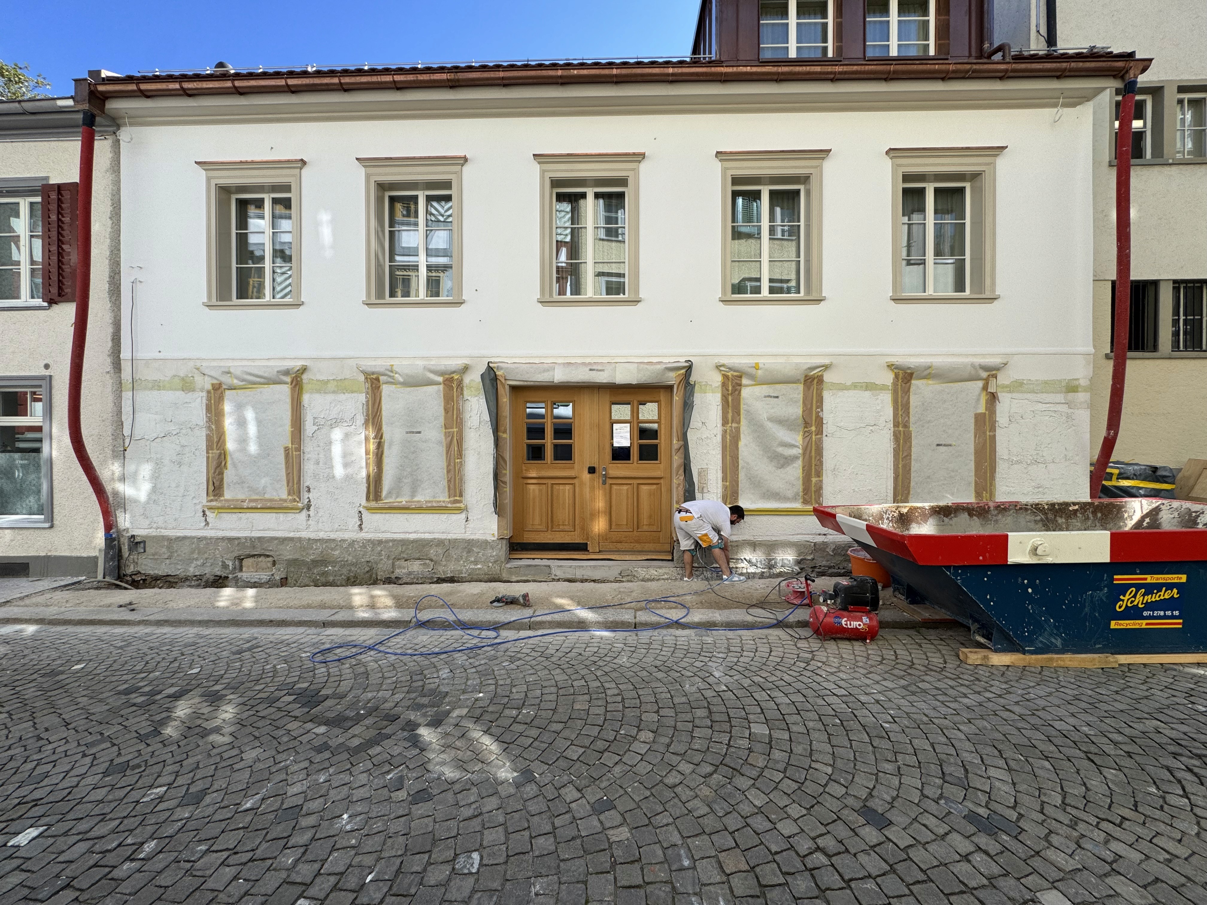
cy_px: 452
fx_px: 488
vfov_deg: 85.7
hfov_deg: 102.1
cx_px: 604
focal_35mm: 14
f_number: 2.2
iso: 40
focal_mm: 2.22
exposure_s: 1/879
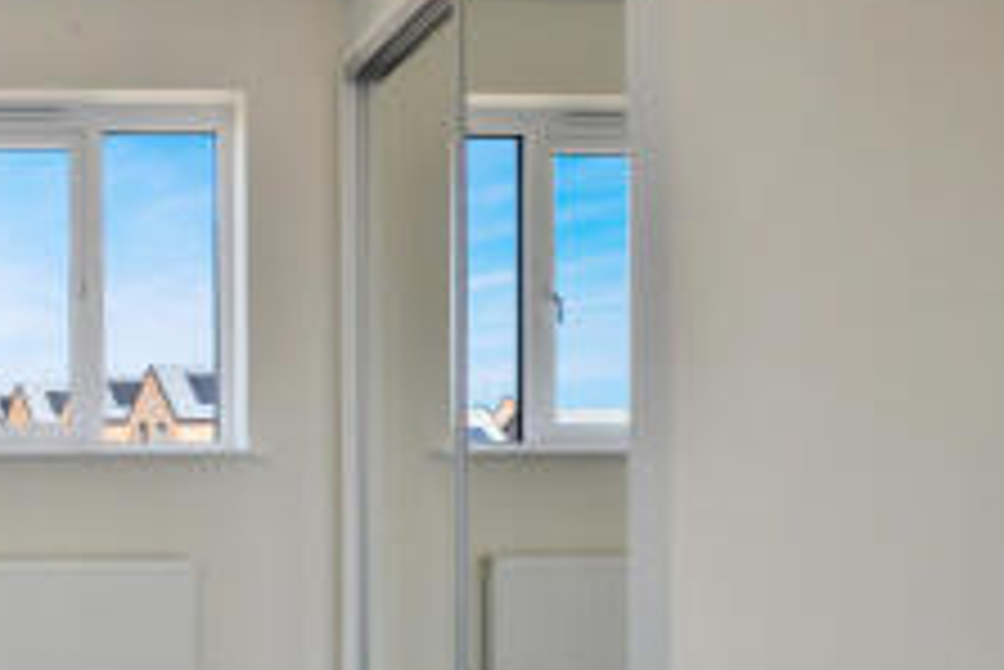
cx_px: -36
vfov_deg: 40.5
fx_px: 893
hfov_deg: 47.0
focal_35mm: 32
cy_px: 465
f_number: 9
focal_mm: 10
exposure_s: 1/250
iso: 800
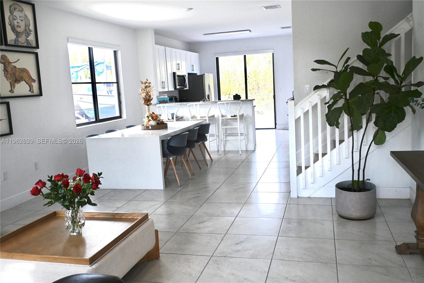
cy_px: 142
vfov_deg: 39.1
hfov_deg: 56.2
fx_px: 397
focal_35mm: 34
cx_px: 212
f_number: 5.6
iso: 720
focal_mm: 22.5
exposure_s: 1/250
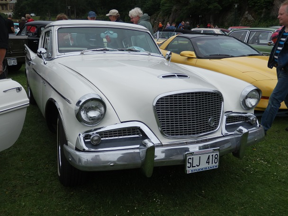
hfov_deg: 55.4
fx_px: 275
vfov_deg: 42.9
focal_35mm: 33
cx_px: 144
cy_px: 108
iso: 80
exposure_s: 1/125
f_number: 9.7
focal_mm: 6
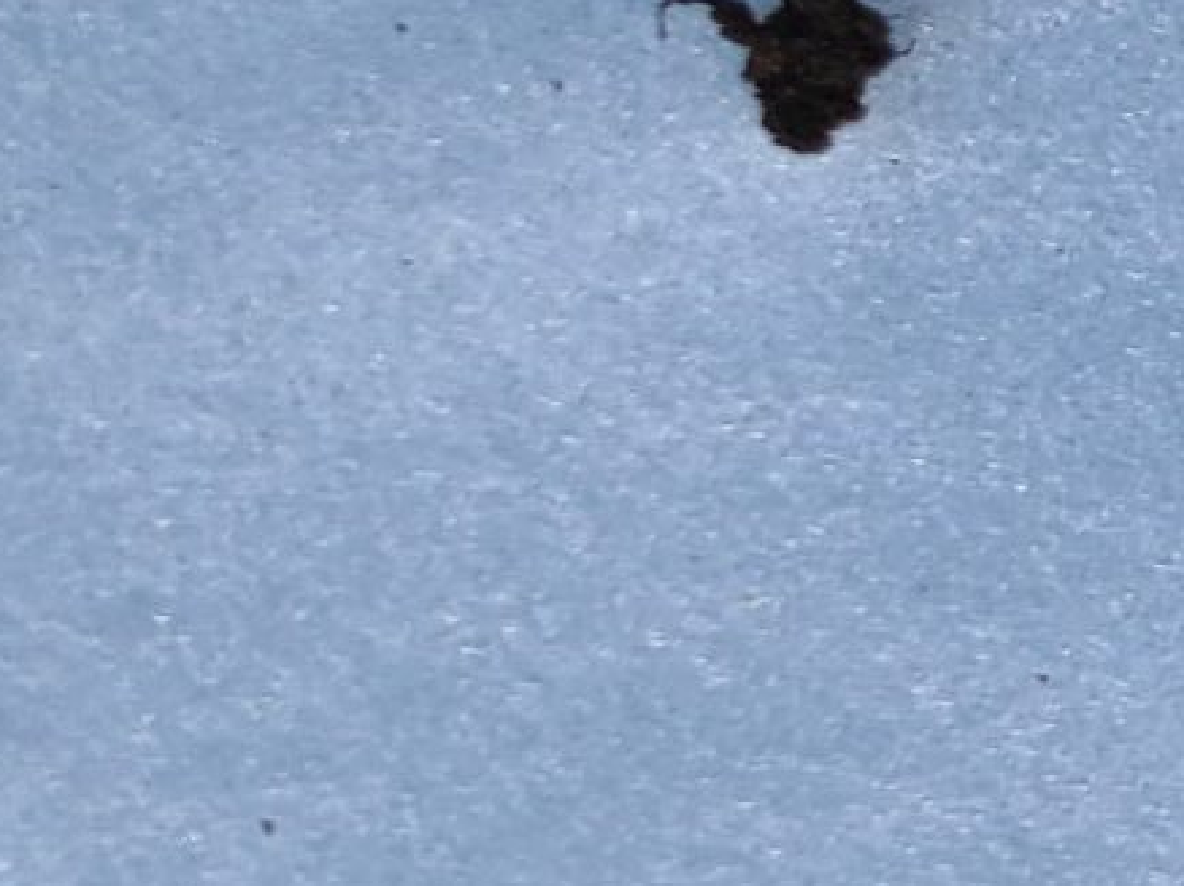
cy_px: -740
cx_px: 3268
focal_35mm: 152
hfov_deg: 10.3
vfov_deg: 9.3
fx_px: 5196
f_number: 1.8
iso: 40
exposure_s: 1/391
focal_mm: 5.4
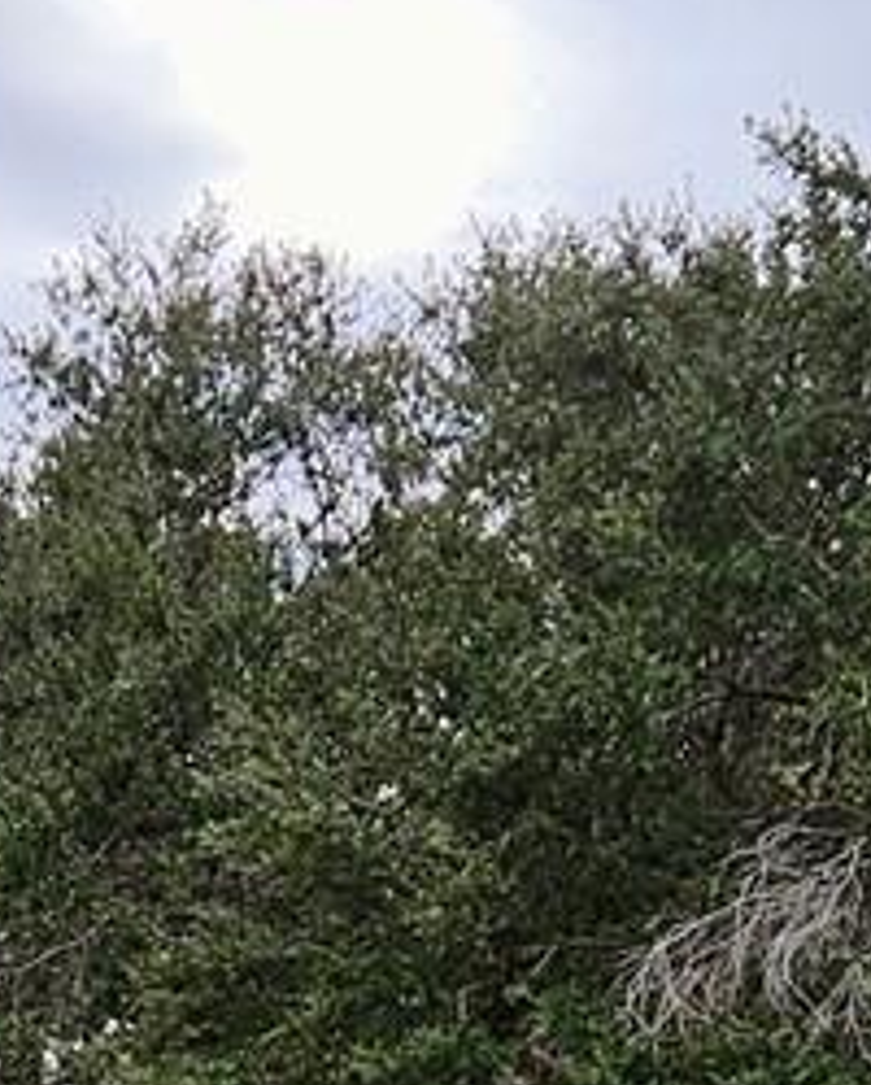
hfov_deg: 10.7
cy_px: 1538
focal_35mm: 144
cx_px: 144
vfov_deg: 12.8
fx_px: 4629
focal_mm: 5.4
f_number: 1.8
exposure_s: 1/1016
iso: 25
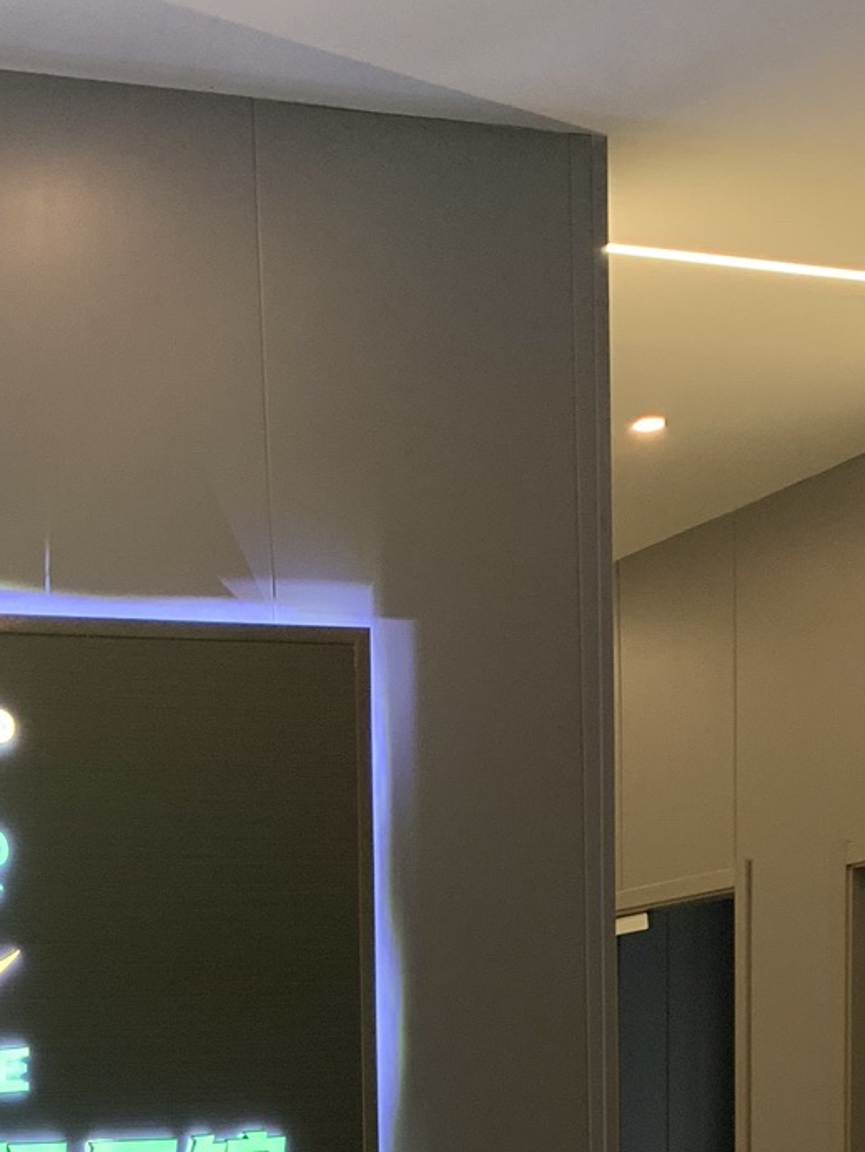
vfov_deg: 22.6
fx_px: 2498
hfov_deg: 19.3
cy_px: 1573
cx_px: 108
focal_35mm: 75
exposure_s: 1/121
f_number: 1.8
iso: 80
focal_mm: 4.25
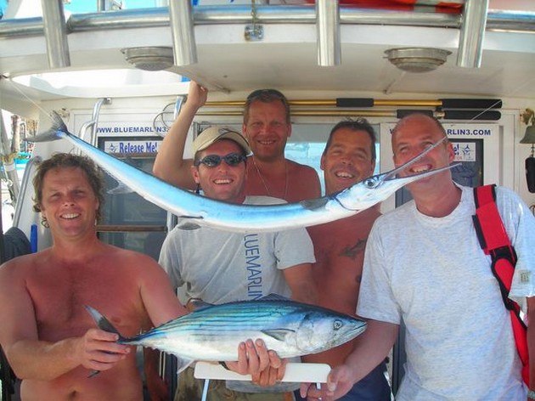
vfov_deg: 37.7
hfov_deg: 49.0
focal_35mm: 38
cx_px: 268
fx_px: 587
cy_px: 200
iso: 50
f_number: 3.2
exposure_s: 1/202
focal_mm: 6.3
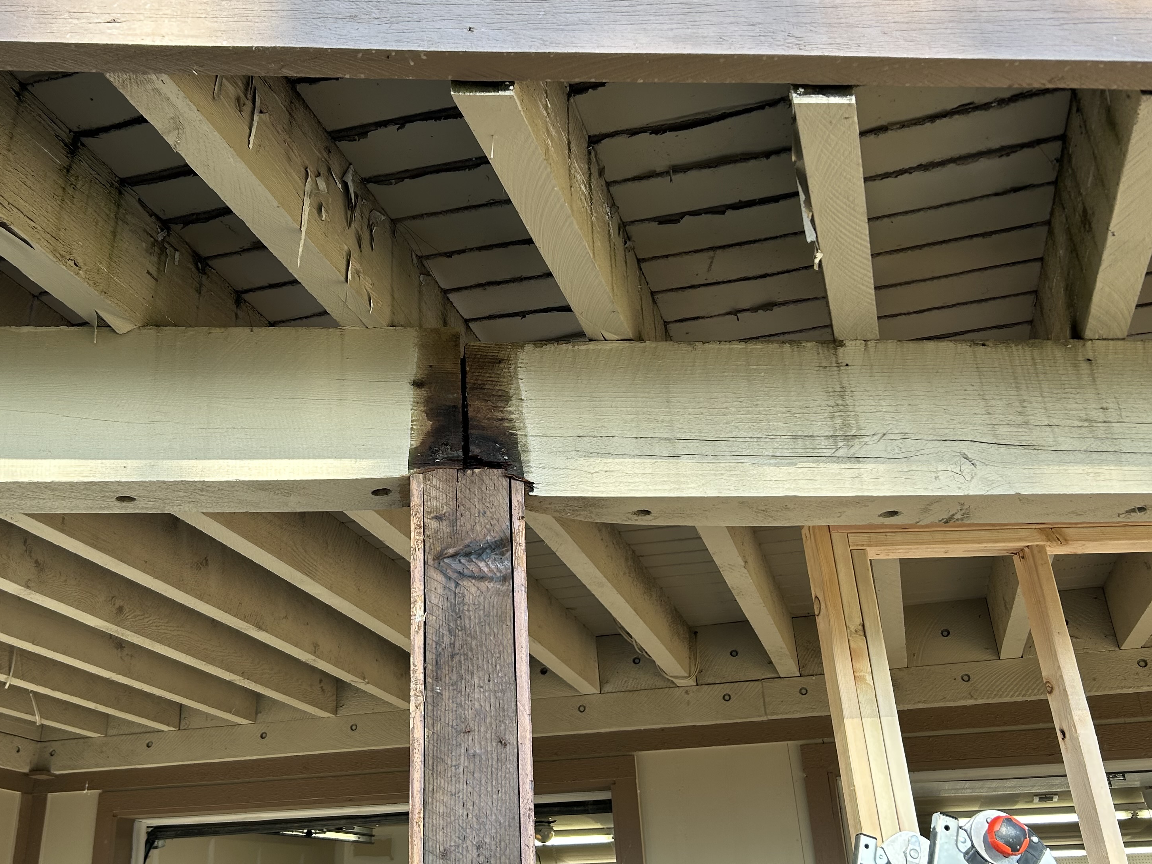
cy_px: 388
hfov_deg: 50.9
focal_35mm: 36
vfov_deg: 39.6
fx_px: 1198
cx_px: 438
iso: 40
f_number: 1.5
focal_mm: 5.7
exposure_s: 1/218
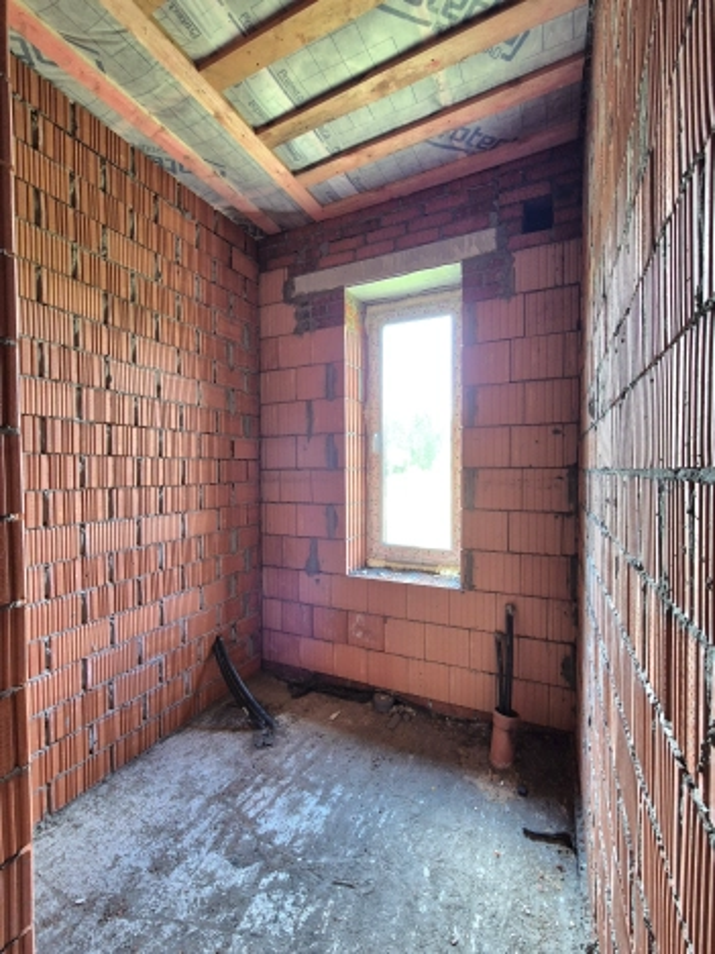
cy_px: 477
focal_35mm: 13
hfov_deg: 89.9
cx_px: 358
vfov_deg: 106.2
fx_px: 358
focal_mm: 2.2
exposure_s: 1/50
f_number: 2.2
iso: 320
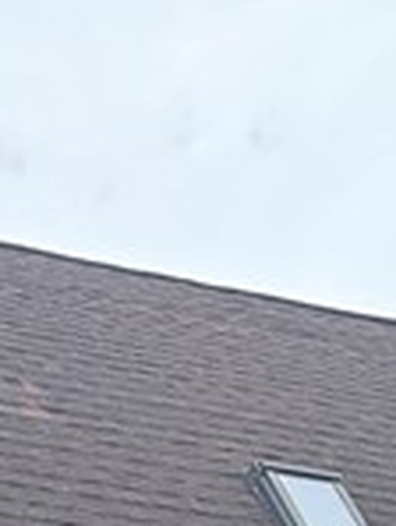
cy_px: 1229
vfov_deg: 10.4
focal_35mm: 165
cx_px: -460
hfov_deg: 8.4
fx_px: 2513
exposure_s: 1/1009
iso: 80
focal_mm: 6.86
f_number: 1.78
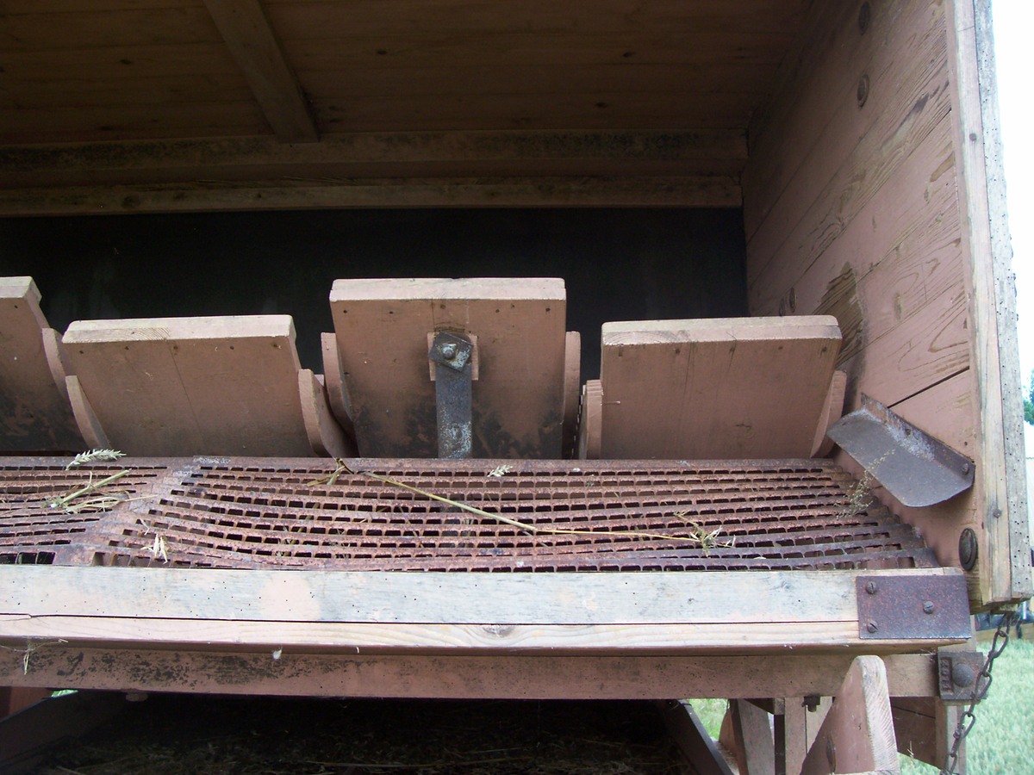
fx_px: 1016
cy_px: 388
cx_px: 517
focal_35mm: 34
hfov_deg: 54.0
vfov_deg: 41.8
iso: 80
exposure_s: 1/135
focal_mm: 5.6
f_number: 2.7
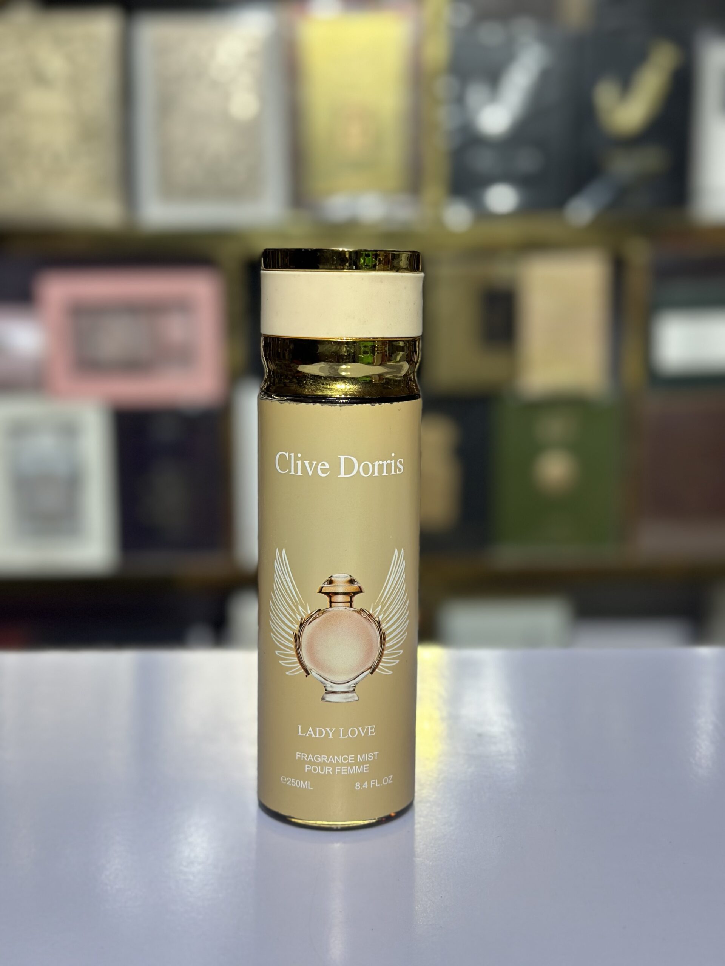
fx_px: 1340
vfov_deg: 39.7
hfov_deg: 30.3
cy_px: 483
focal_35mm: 48
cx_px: 362
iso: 80
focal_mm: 6.86
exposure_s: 1/253
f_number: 1.78
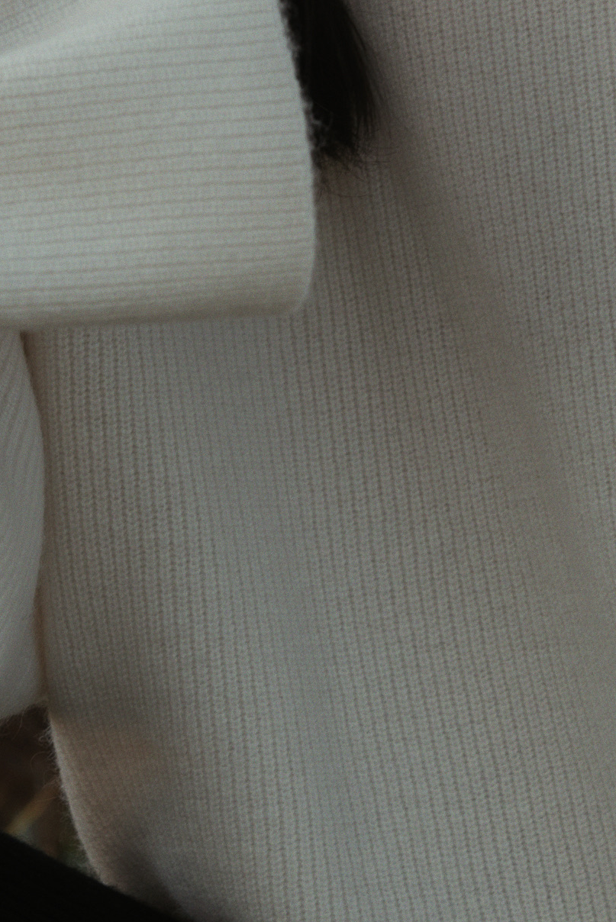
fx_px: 6125
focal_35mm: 239
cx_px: 451
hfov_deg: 5.8
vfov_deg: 8.6
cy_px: 231
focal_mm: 48
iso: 100
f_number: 4
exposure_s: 1/250
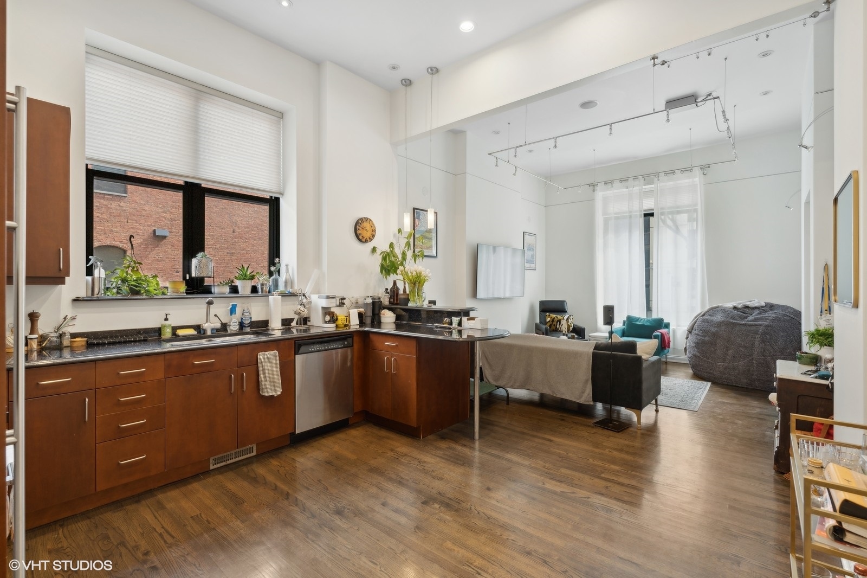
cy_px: 289
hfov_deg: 96.7
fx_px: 385
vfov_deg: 73.7
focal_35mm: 16
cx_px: 434
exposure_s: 1/20
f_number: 8
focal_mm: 16
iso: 320
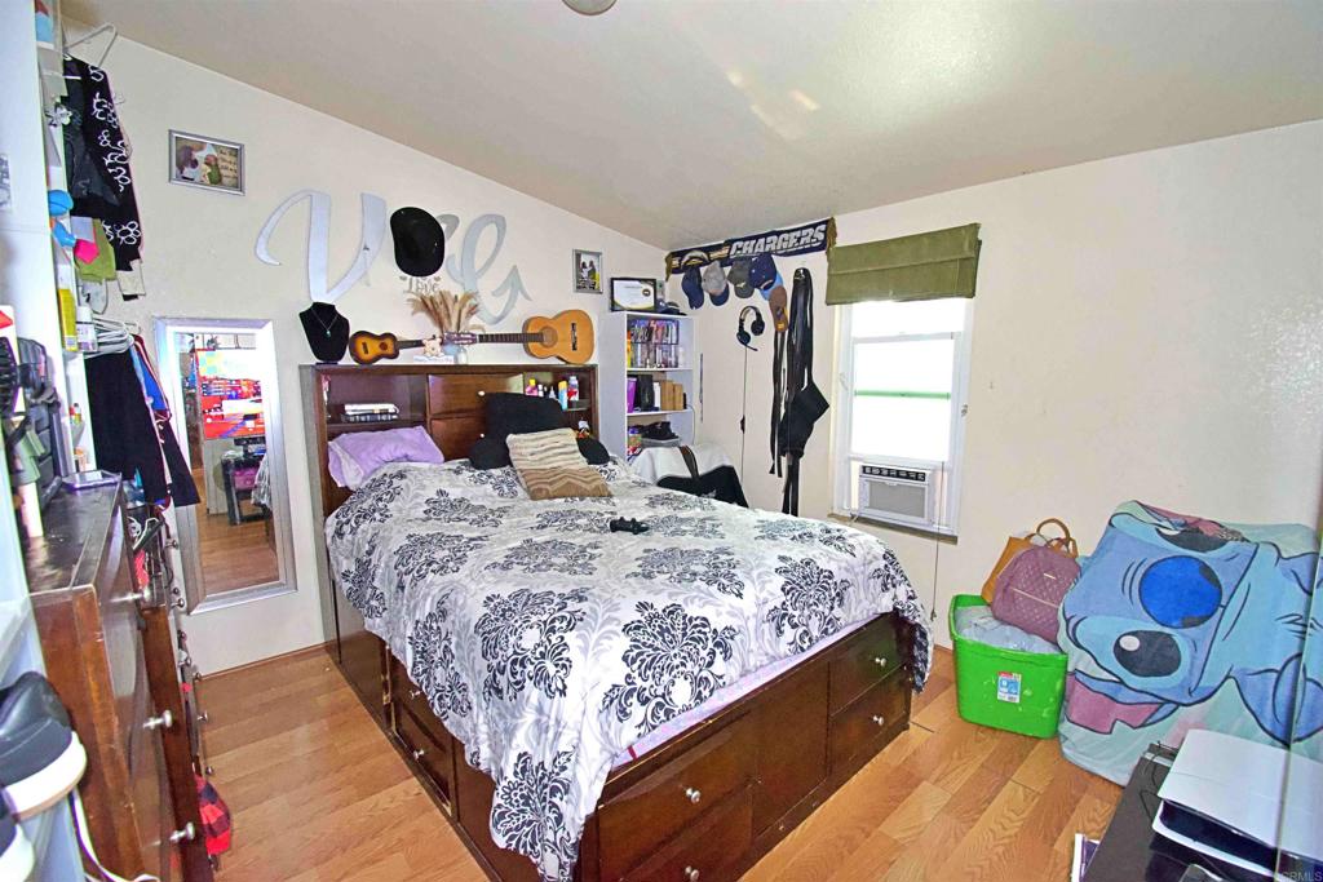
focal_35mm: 15
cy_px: 441
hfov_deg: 100.4
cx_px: 662
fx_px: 551
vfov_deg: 77.3
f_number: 7.1
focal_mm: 10
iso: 6400
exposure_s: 1/200
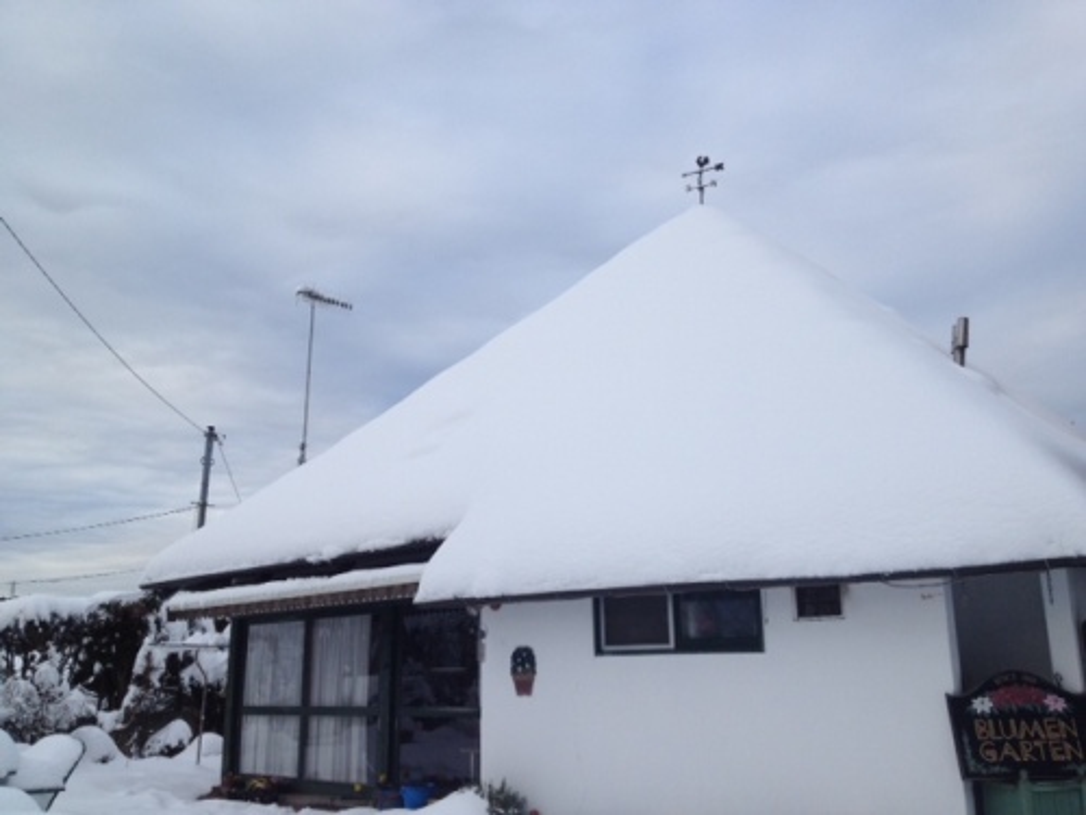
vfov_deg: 40.7
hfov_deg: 52.6
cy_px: 408
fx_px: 1098
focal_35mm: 35
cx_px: 543
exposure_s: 1/789
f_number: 2.4
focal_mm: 4.28
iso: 64
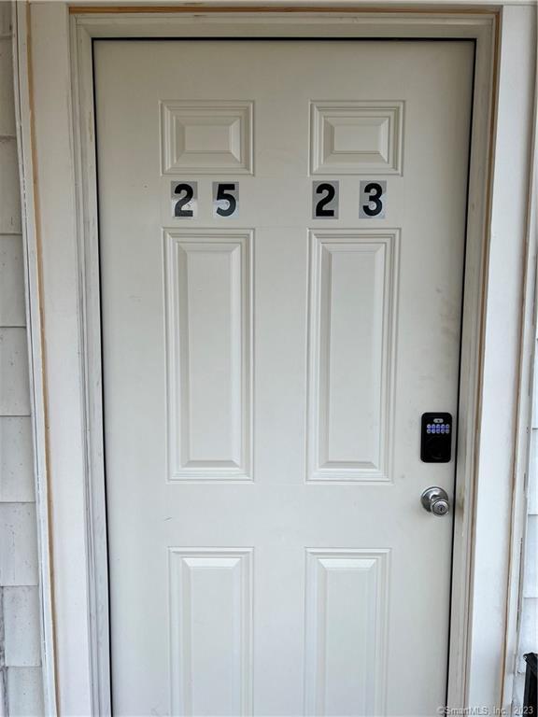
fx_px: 539
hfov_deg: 53.1
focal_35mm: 26
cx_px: 269
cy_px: 358
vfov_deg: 67.3
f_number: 1.5
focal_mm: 5.7
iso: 50
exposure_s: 1/1171
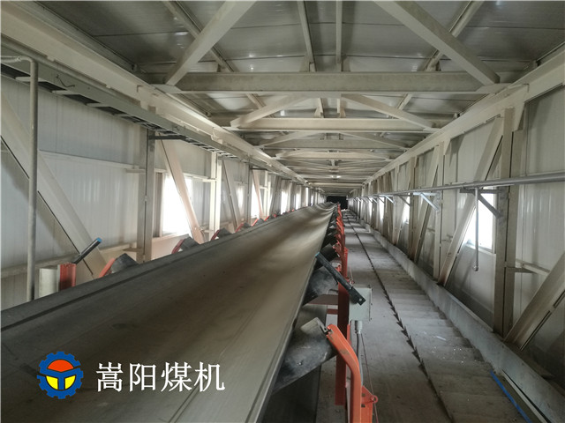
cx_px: 282
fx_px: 441
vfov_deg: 51.4
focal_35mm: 27
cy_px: 212
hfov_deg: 65.3
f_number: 2
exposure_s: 1/33.3
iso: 200
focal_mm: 4.04
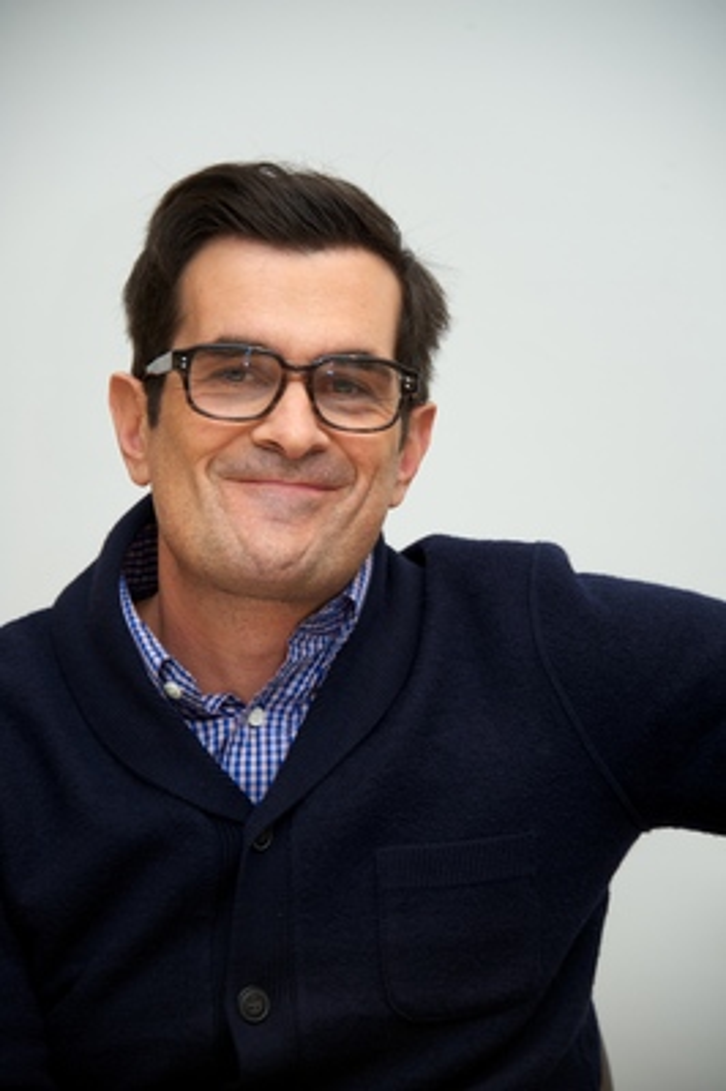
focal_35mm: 150
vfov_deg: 13.7
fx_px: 4545
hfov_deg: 9.1
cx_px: 363
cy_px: 546
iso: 400
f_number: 5.6
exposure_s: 1/60
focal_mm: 150
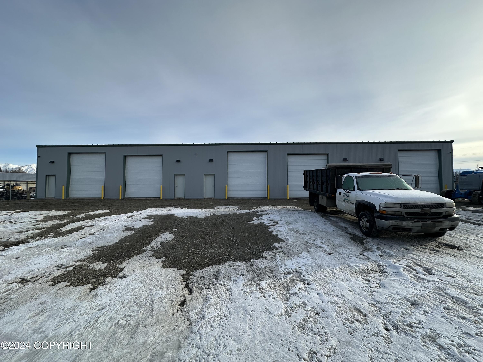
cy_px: 181
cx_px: 242
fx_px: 195
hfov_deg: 102.1
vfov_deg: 85.7
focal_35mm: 14
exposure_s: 1/1383
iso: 40
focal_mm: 2.22
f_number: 2.2
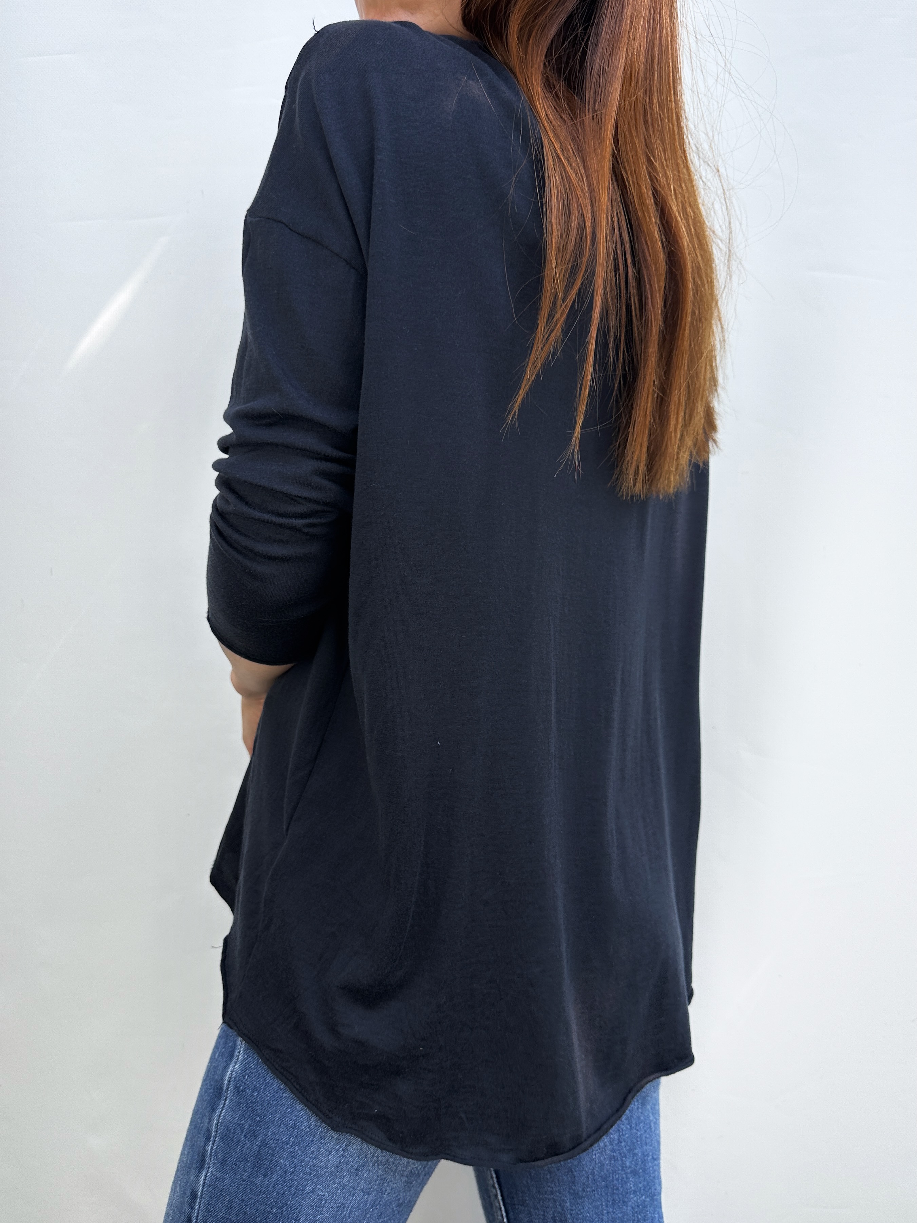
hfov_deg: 56.8
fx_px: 848
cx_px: 458
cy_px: 612
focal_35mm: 24
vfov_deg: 71.6
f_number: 1.78
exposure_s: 1/676
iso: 80
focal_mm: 6.86
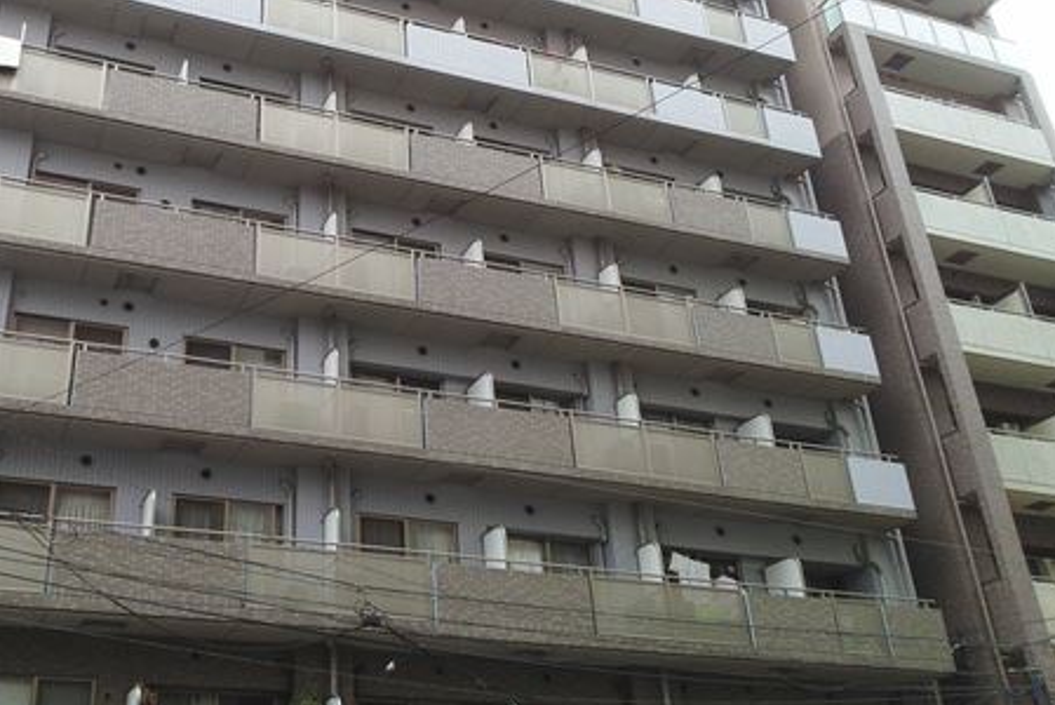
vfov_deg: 33.3
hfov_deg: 47.7
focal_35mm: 40
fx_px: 1173
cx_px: 355
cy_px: 261
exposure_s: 1/333
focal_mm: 2.87
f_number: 2.4
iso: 71
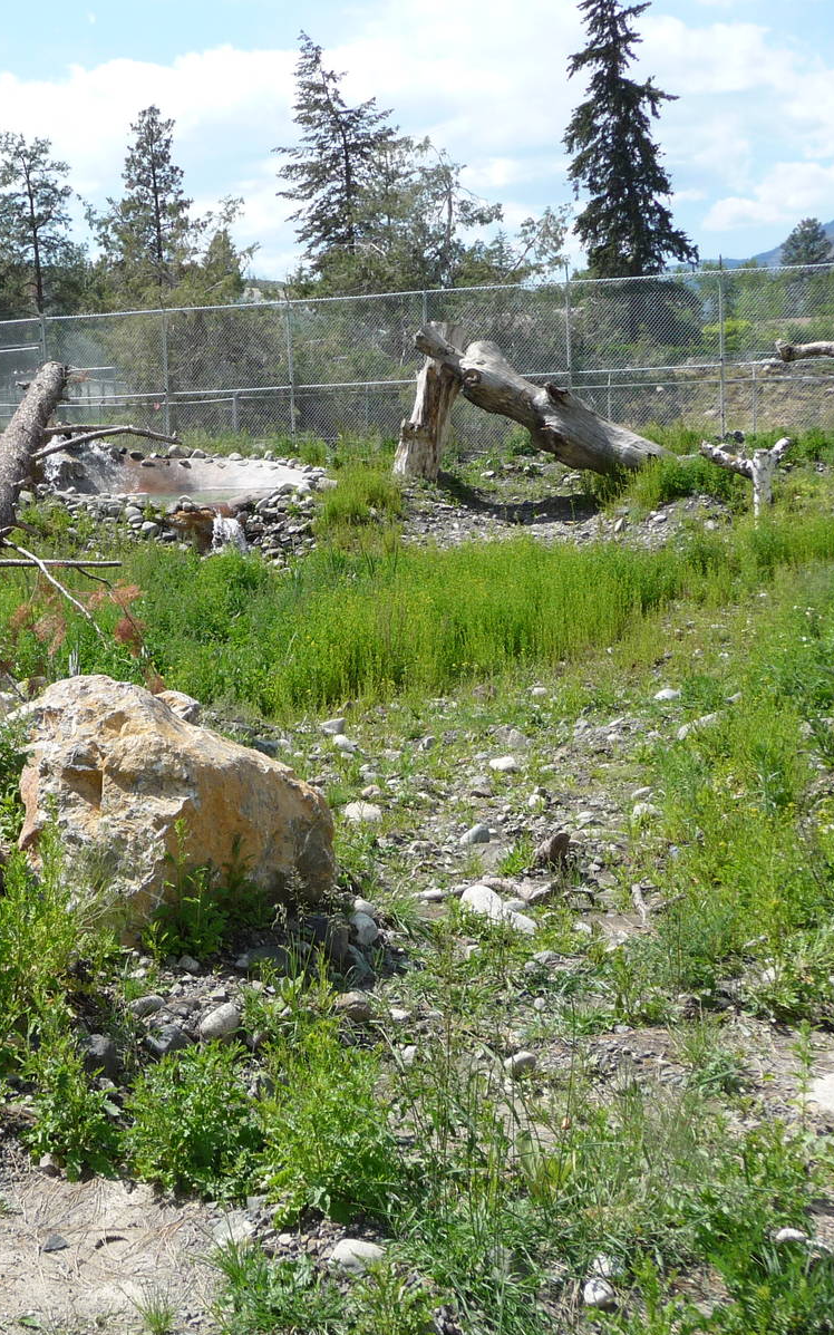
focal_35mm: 51
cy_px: 668
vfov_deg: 39.6
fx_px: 1855
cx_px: 115
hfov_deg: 24.7
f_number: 3.7
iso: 100
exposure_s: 1/640
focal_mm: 6
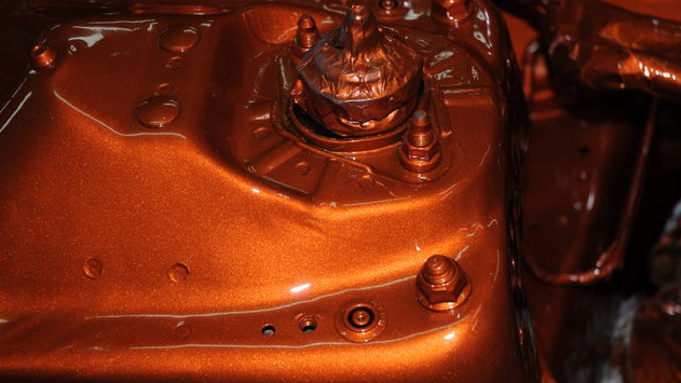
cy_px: 173
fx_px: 1264
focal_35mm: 70
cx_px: 341
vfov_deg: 17.2
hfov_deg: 30.2
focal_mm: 44
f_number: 4.2
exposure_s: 1/60
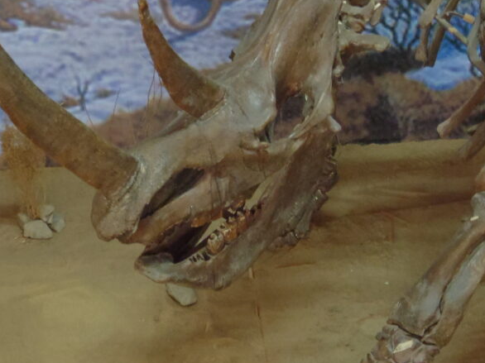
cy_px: 143
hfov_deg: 32.7
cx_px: 278
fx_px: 826
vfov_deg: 24.7
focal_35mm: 59
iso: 400
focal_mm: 6.53
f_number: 4.1
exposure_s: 1/4
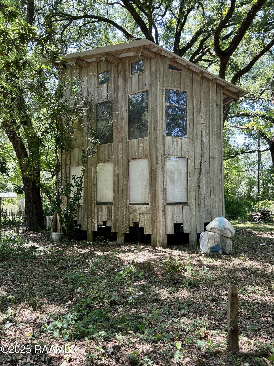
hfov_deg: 53.1
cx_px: 137
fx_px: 274
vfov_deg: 67.3
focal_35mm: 26
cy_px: 183
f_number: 1.5
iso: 64
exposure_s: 1/171
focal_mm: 5.7
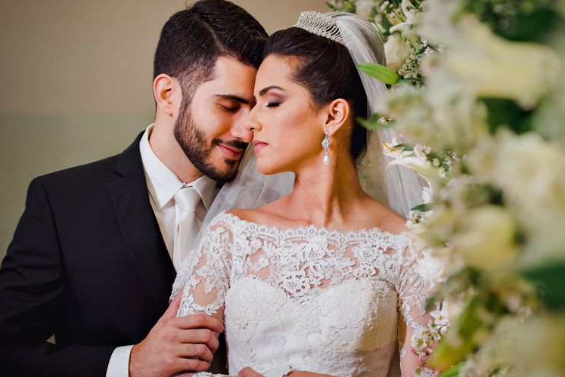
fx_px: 1413
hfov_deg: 22.6
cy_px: 219
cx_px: 346
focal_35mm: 90
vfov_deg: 15.2
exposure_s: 1/200
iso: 1000
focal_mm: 70
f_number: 2.8
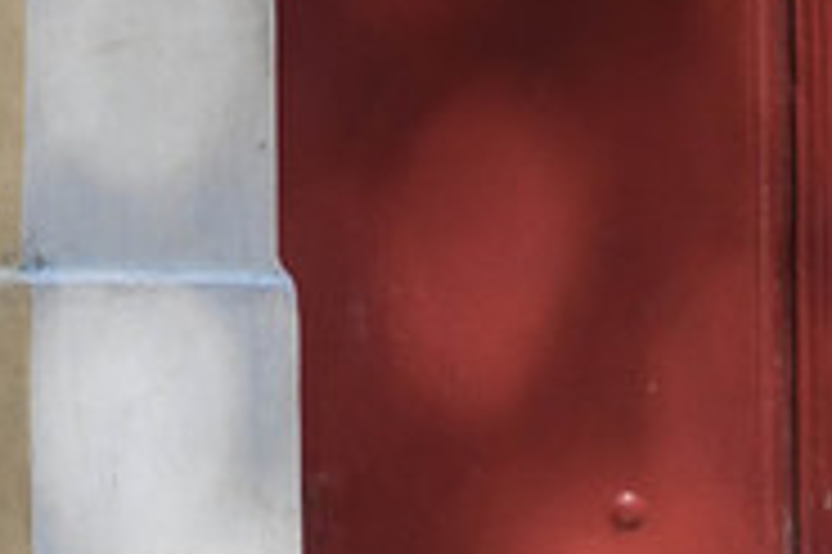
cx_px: -490
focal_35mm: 260
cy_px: -680
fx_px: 6003
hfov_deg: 7.8
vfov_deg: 5.1
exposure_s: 1/160
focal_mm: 40
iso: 100
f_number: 5.6
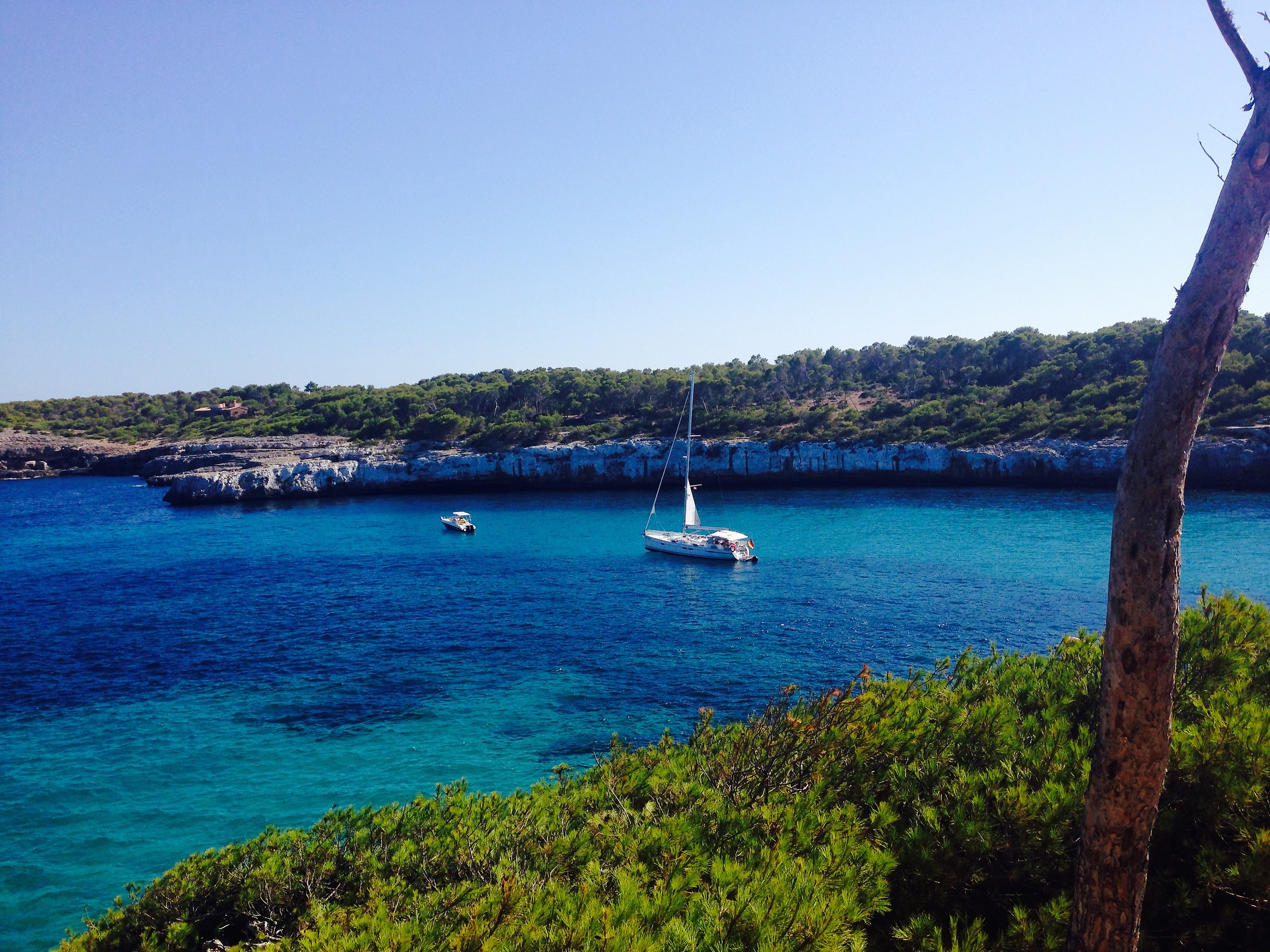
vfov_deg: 42.9
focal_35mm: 33
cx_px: 635
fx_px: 1211
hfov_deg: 55.4
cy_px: 476
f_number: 2.4
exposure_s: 1/1642
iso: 50
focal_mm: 4.12
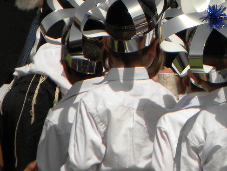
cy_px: -7
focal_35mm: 425
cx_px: 319
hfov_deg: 4.6
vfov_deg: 3.5
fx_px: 2787
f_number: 10
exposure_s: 1/354
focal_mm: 26.8
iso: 80
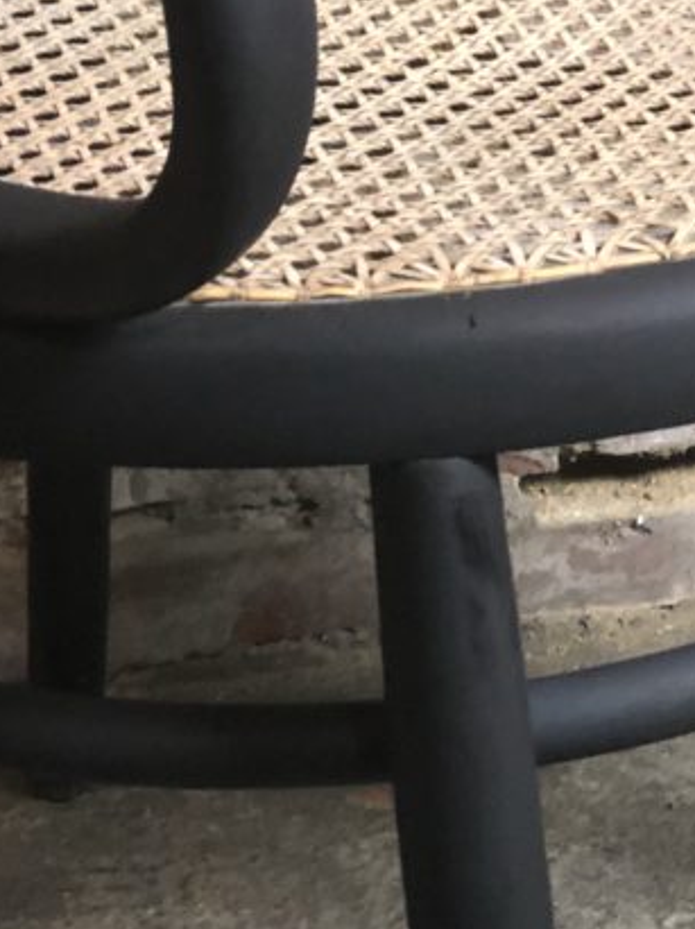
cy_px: 881
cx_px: 491
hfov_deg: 11.4
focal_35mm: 130
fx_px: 3484
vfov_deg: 15.0
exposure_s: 1/13
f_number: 2.4
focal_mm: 6
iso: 160
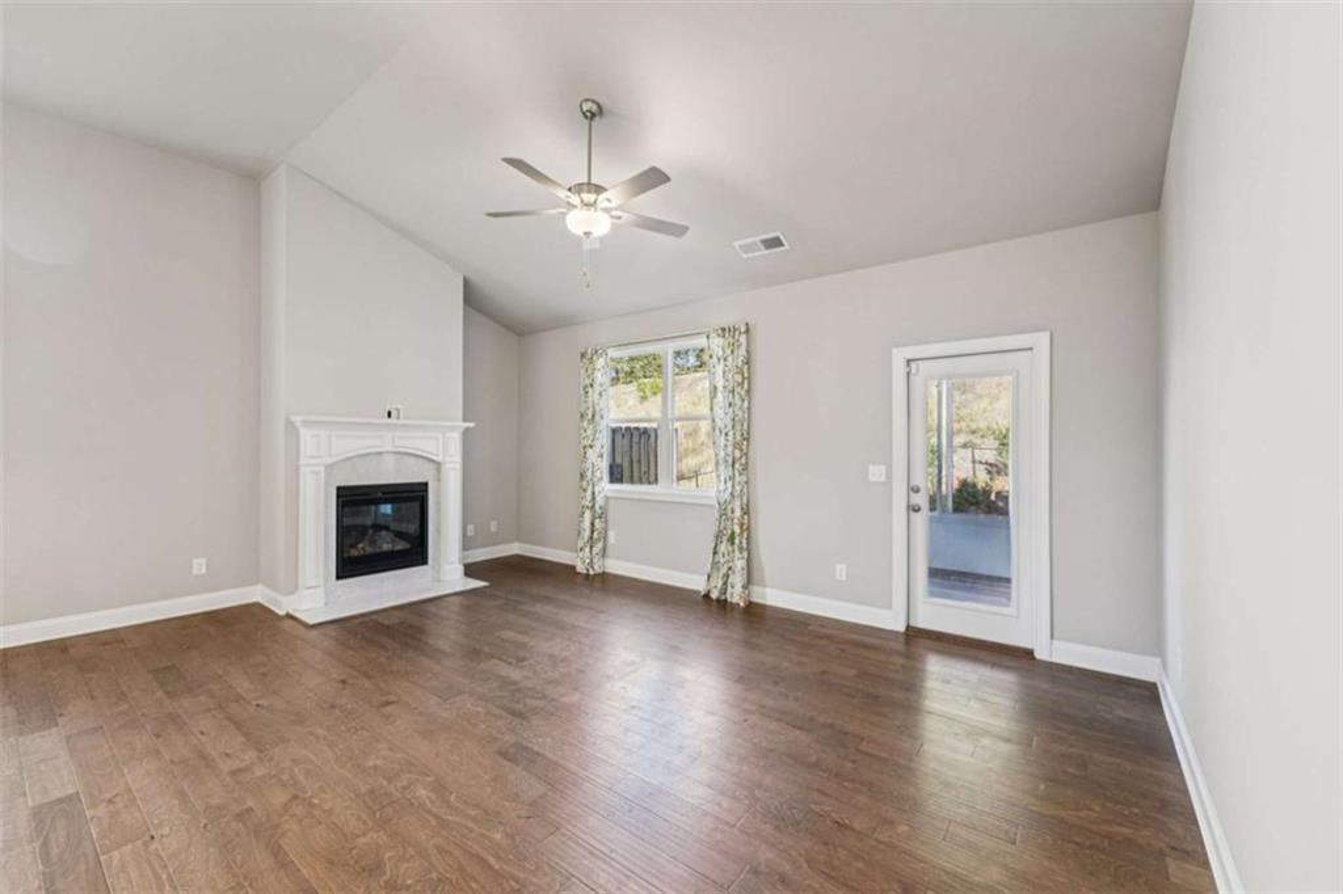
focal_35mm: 14
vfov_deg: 81.2
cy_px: 447
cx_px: 672
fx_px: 522
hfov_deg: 104.3
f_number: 8
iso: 100
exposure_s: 1/6
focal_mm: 14
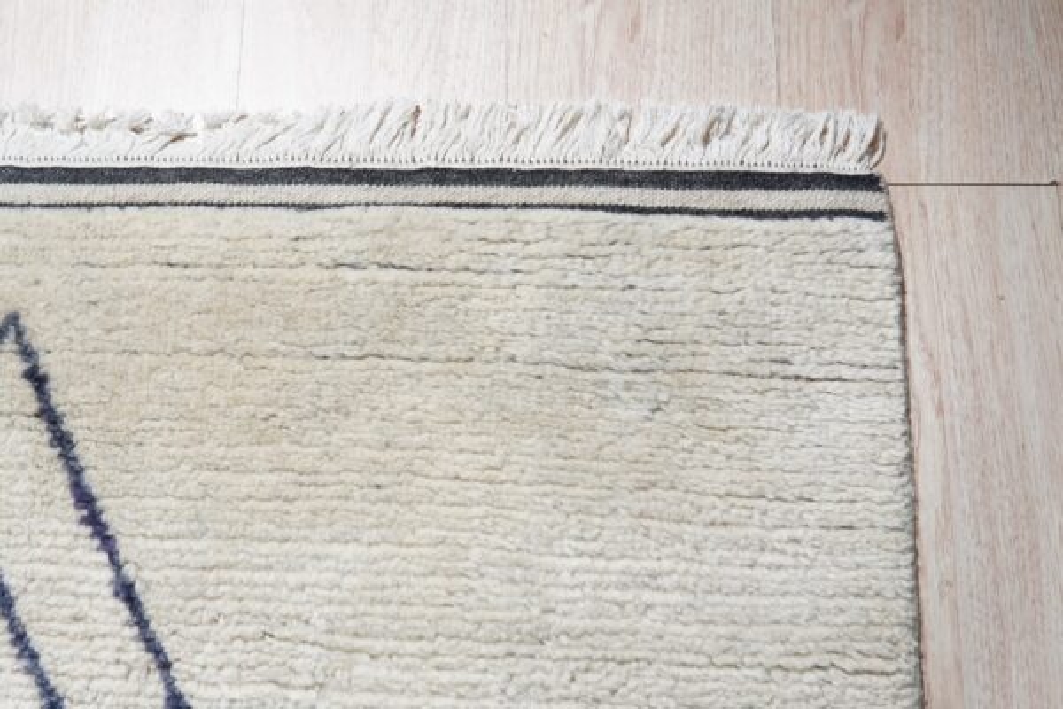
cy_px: 354
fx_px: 1329
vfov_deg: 29.9
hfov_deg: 43.6
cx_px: 532
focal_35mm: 45
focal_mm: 30
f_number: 4
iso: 800
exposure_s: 1/320
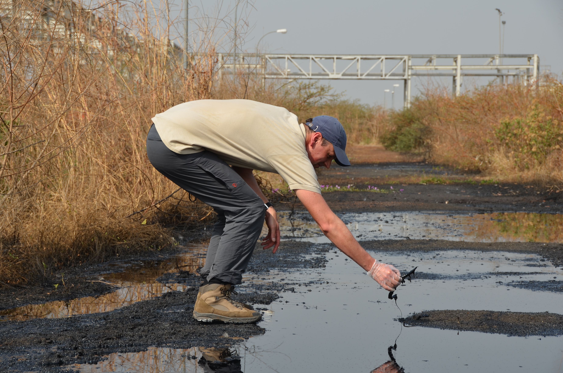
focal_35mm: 105
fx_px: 1639
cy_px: 186
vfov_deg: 13.0
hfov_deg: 19.5
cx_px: 282
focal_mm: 70
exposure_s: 1/250
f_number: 8
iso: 100
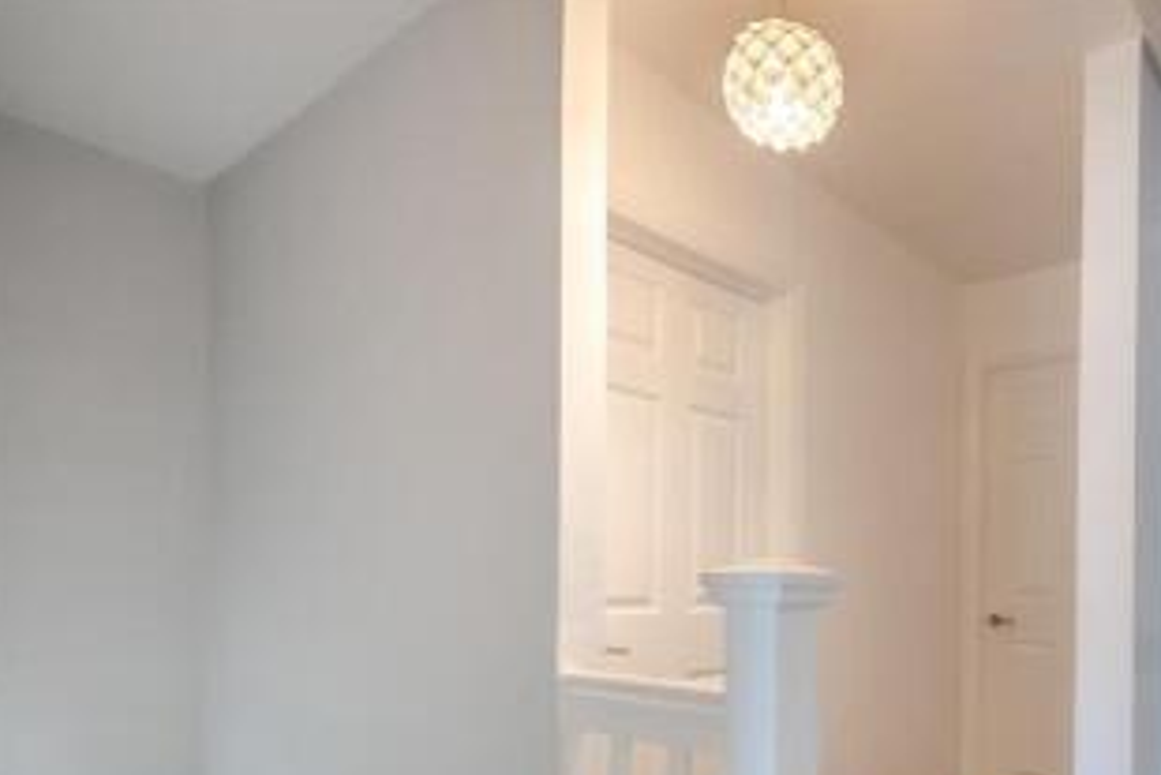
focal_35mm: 23
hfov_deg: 71.0
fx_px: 742
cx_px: 869
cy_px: 578
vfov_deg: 52.8
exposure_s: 1/13
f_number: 8
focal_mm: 10
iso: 160
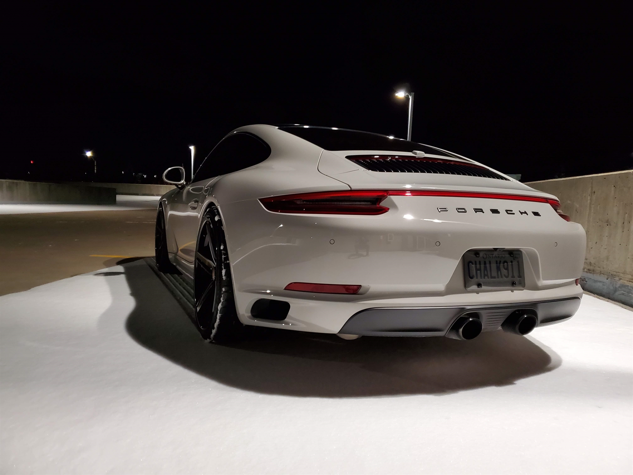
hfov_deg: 67.3
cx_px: 316
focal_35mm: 26
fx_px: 475
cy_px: 238
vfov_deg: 53.1
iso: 250
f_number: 1.5
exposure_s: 1/39
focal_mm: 4.3
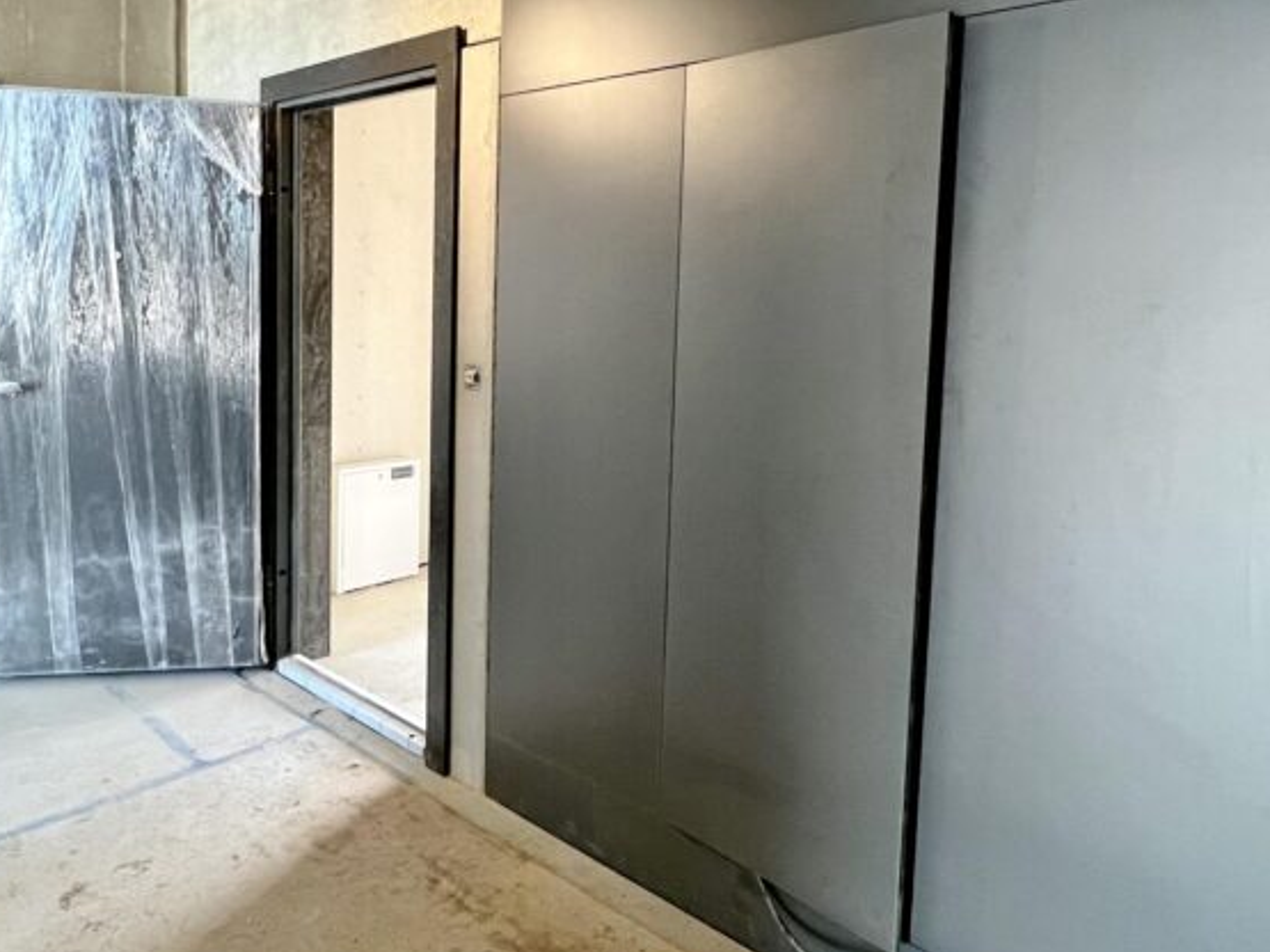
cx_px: 629
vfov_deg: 56.2
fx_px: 880
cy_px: 364
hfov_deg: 71.6
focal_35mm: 24
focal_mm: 1.57
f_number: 1.8
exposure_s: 1/50
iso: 250
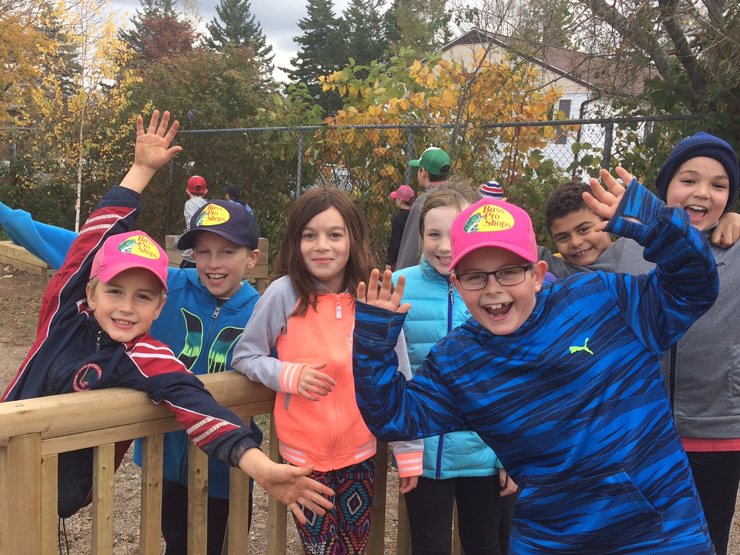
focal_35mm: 39
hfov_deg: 47.8
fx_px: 834
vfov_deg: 36.8
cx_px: 323
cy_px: 301
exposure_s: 1/336
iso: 32
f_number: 2.2
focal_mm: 4.15
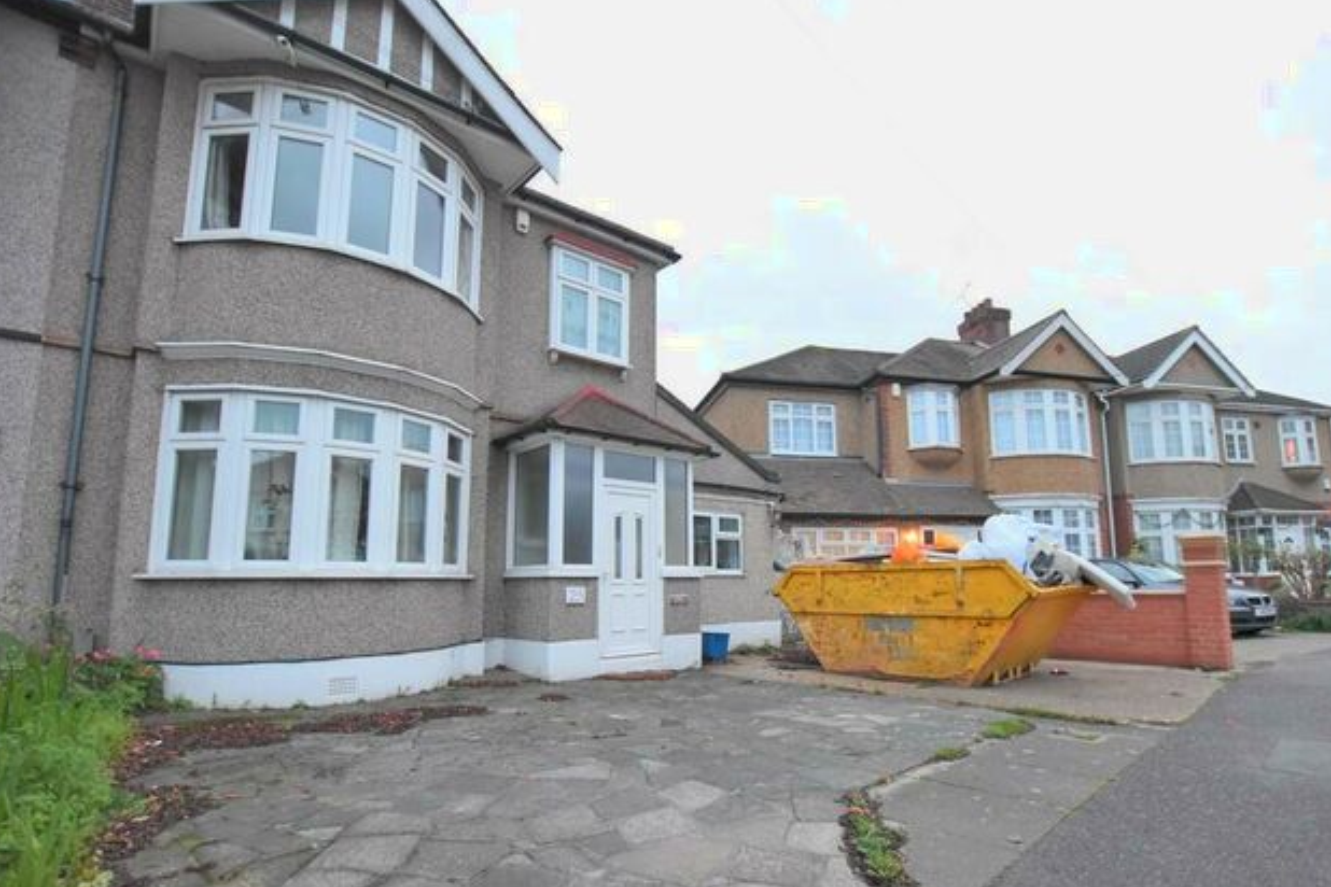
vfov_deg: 70.2
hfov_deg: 93.0
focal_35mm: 17
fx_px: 628
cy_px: 494
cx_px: 726
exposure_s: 1/125
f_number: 3.5
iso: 2800
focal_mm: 10
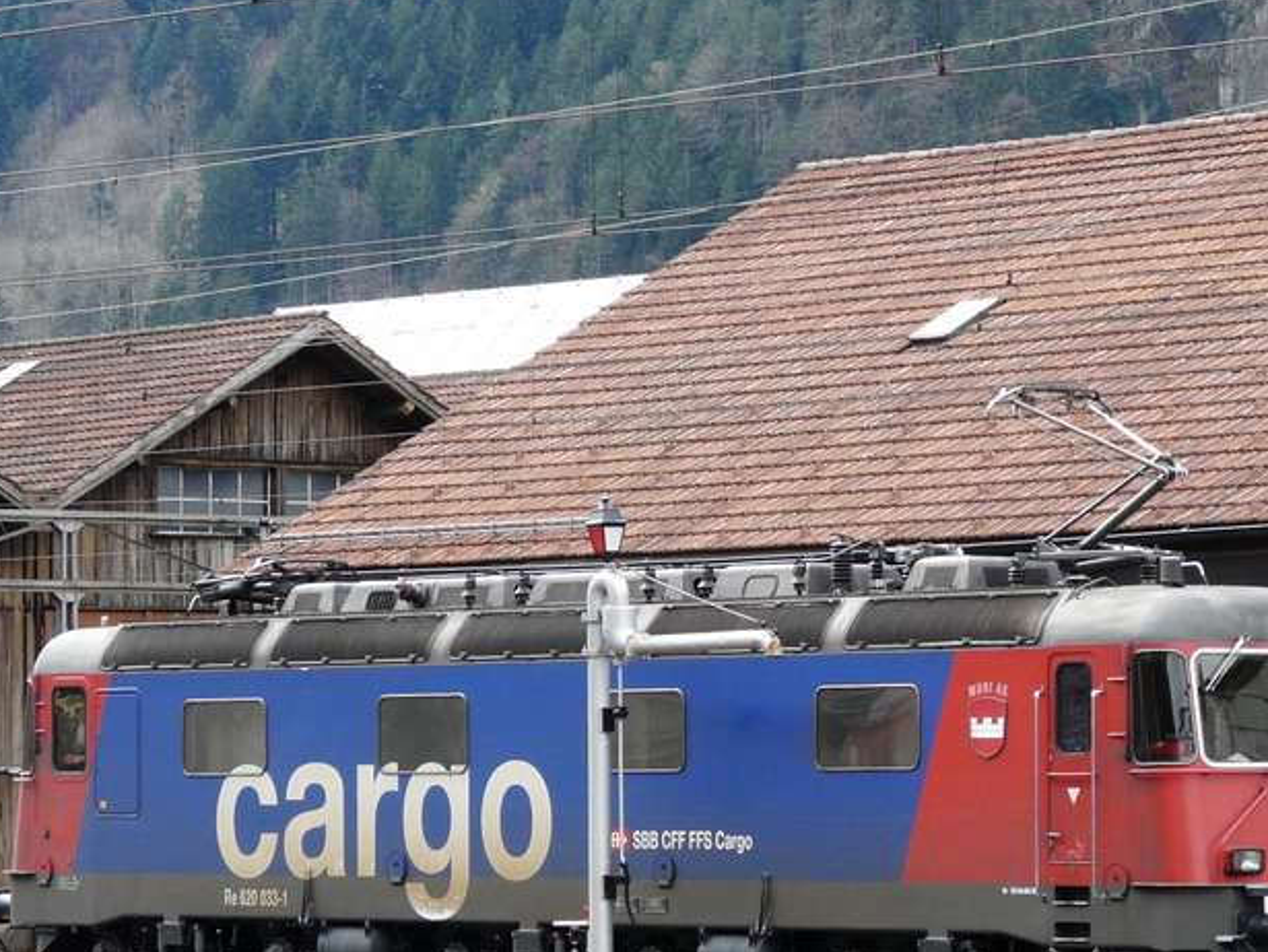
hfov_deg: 10.1
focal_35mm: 195
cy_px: 647
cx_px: 819
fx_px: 7147
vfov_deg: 7.6
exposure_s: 1/250
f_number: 4.5
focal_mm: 19.7
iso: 100
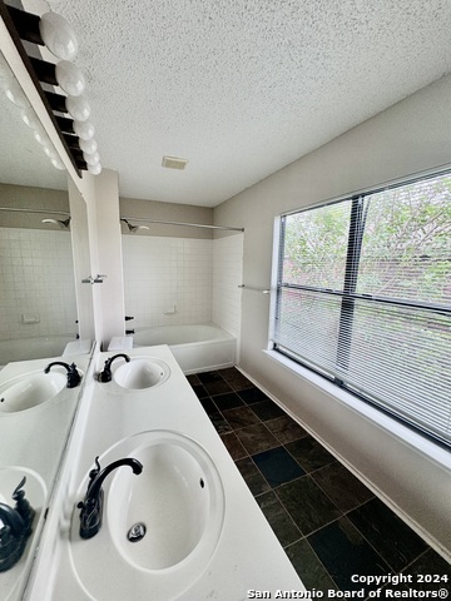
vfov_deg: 102.1
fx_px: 243
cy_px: 300
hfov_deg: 85.7
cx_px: 226
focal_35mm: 14
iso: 100
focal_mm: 2.22
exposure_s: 1/99
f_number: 2.2
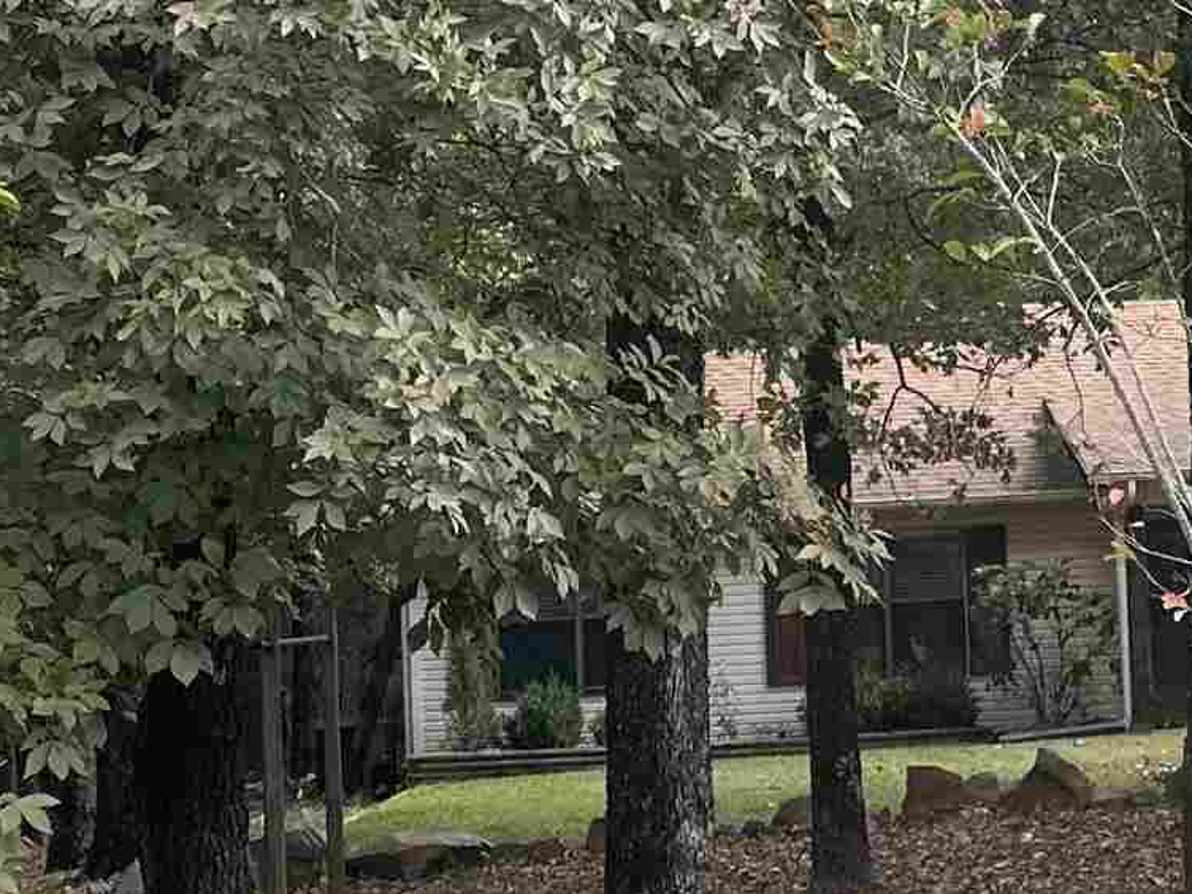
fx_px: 3375
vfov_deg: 15.1
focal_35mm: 98
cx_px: 1263
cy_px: 380
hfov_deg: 19.3
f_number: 1.78
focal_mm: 6.86
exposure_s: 1/594
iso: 80
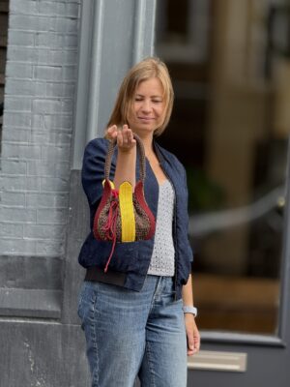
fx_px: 1340
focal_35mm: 120
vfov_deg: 16.4
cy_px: 194
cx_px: 145
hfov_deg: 12.3
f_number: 2.8
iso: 64
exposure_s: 1/211
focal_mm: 15.66
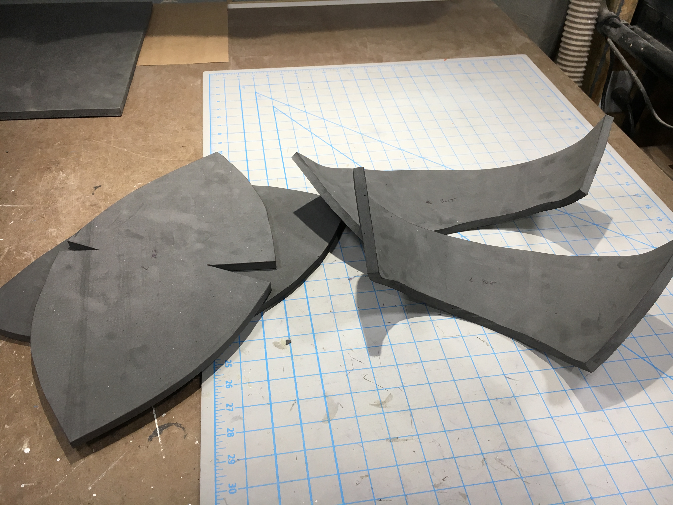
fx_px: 564
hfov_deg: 61.7
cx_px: 336
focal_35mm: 29
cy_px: 252
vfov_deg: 48.2
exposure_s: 1/30
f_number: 2.2
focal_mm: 4.15
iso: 25
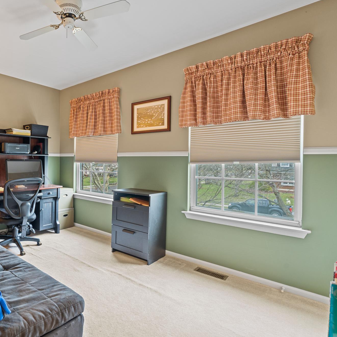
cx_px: 82
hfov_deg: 67.3
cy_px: 164
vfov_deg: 72.1
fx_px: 231
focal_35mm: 21
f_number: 8
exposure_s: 1/1.25
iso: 400
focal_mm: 16
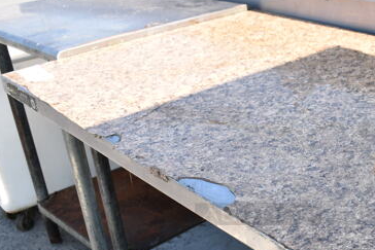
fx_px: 603
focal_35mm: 58
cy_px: 171
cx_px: 310
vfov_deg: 23.3
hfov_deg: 33.4
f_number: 5.6
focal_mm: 23
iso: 100
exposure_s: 1/125
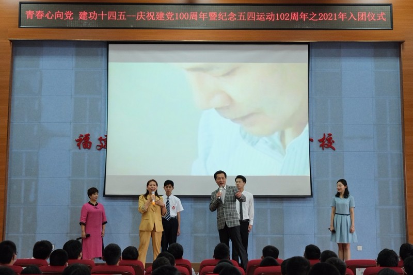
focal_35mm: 51
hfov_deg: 38.9
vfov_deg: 26.5
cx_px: 206
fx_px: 585
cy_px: 138
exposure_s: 1/160
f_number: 4
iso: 6400
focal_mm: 34.2
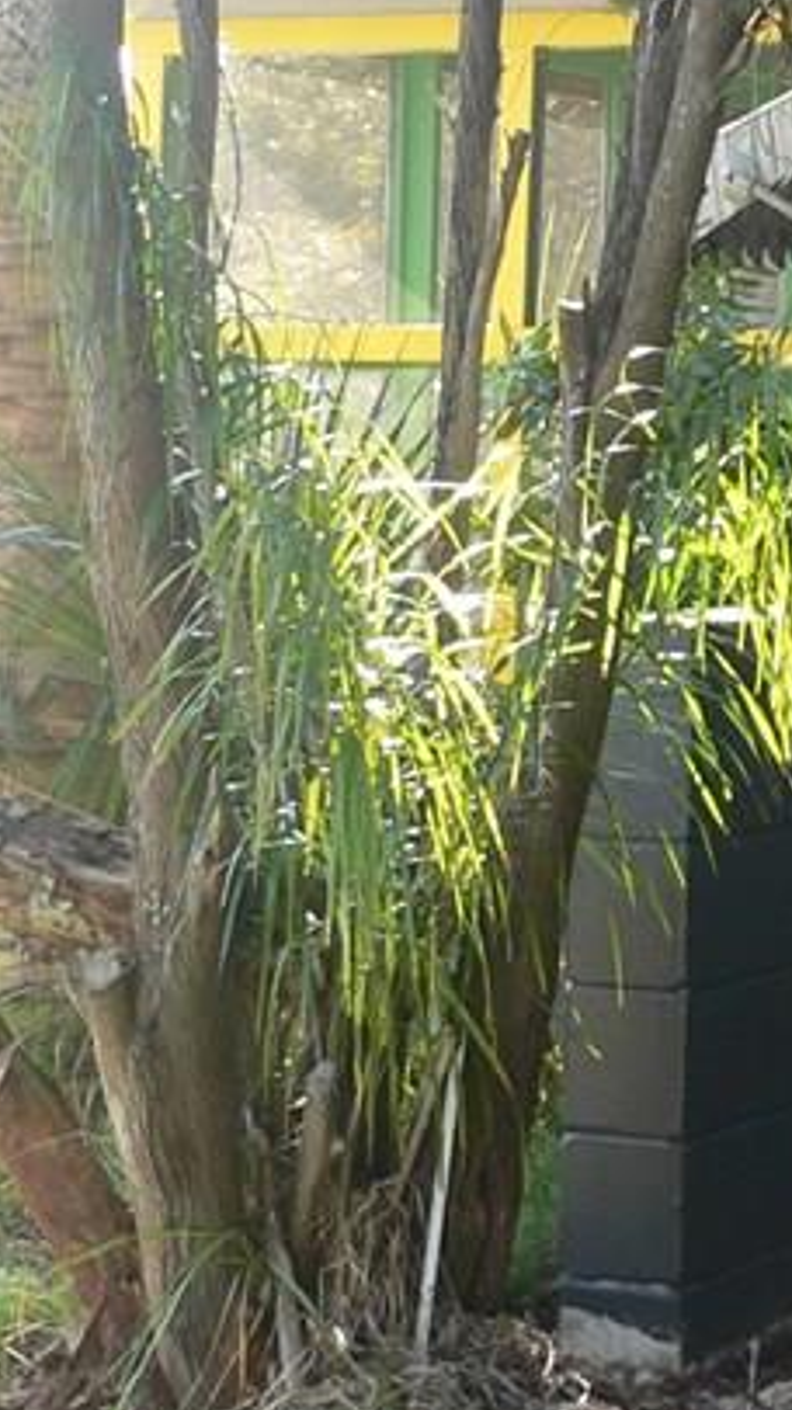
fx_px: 3701
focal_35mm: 99
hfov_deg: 11.5
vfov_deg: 21.4
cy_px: 351
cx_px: 1330
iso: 100
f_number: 2.8
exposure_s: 1/60
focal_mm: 6
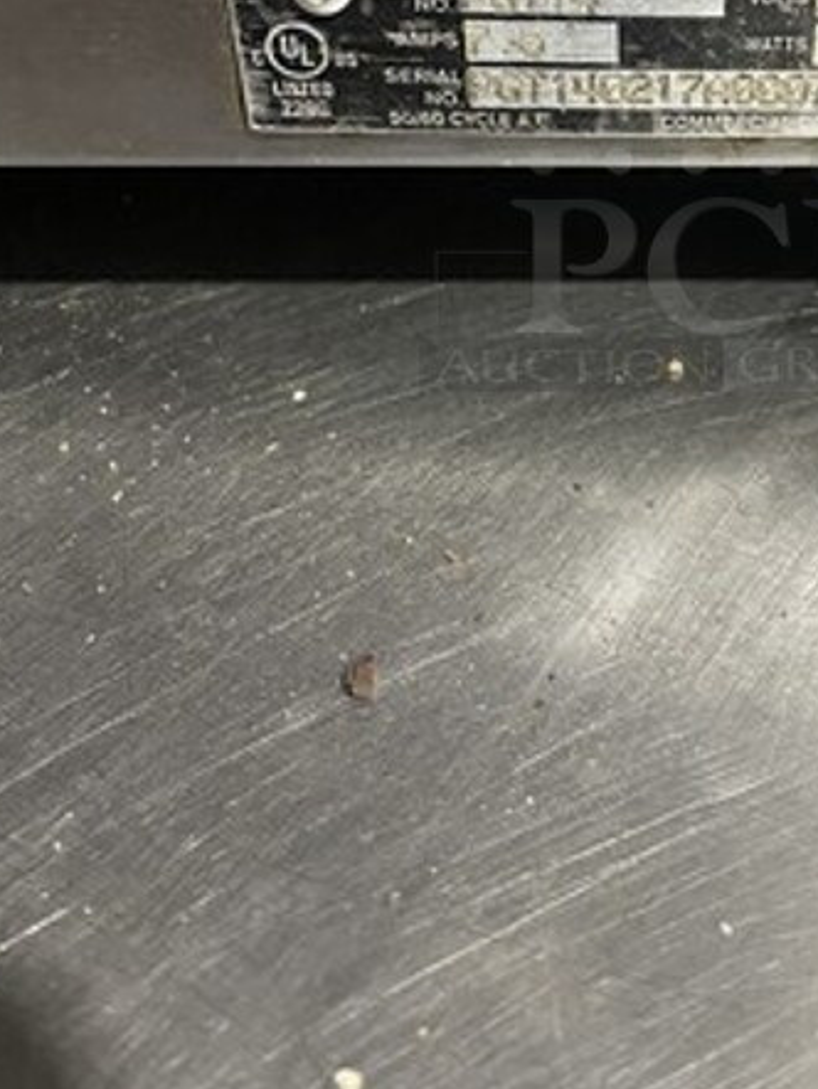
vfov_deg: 40.0
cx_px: 695
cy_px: 262
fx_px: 1448
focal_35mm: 46
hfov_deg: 30.5
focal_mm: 4.25
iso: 400
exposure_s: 1/60
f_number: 1.8
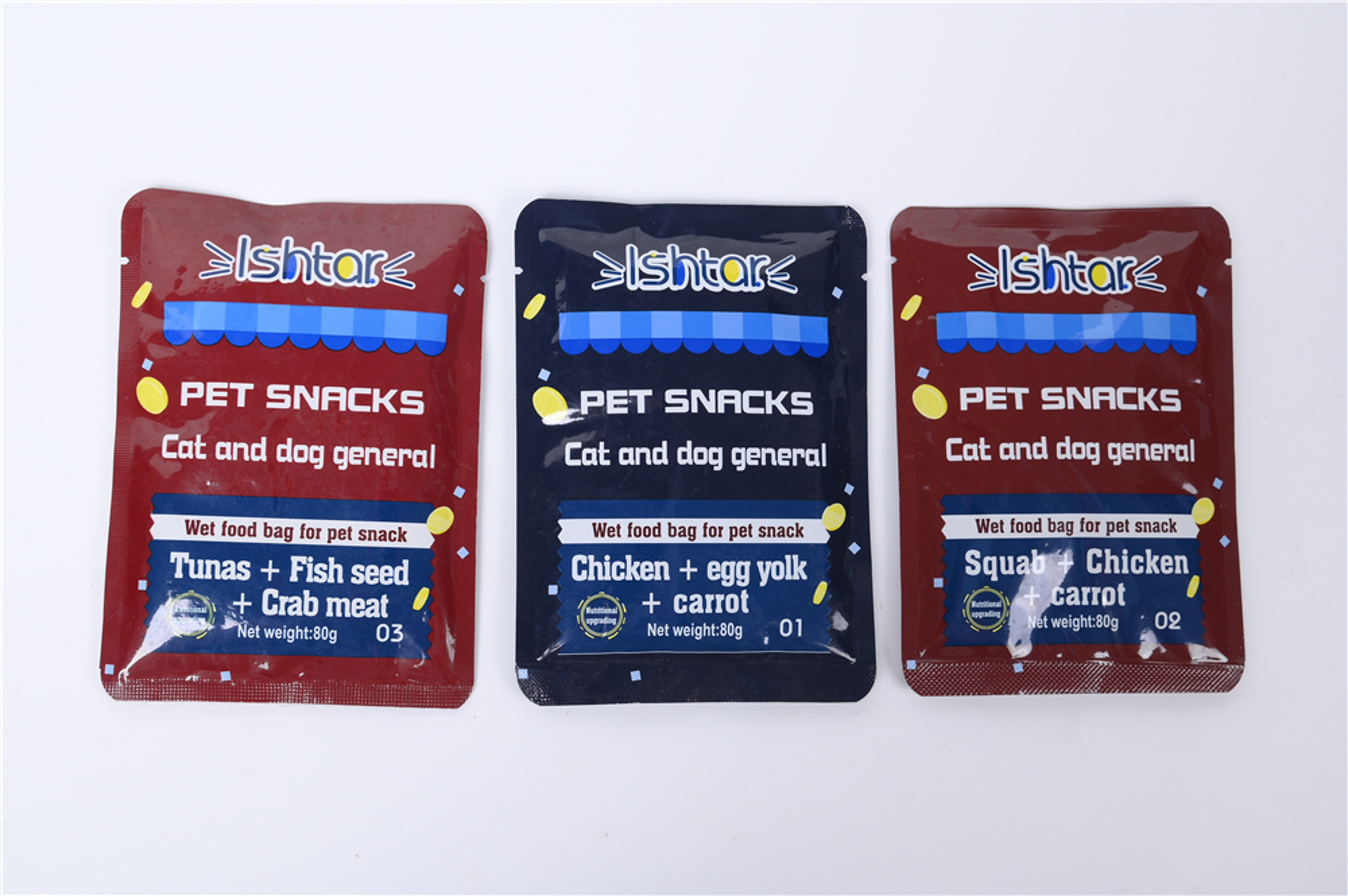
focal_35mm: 50
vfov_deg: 26.9
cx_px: 674
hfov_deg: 39.6
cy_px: 448
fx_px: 1871
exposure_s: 1/125
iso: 200
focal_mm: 50
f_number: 11
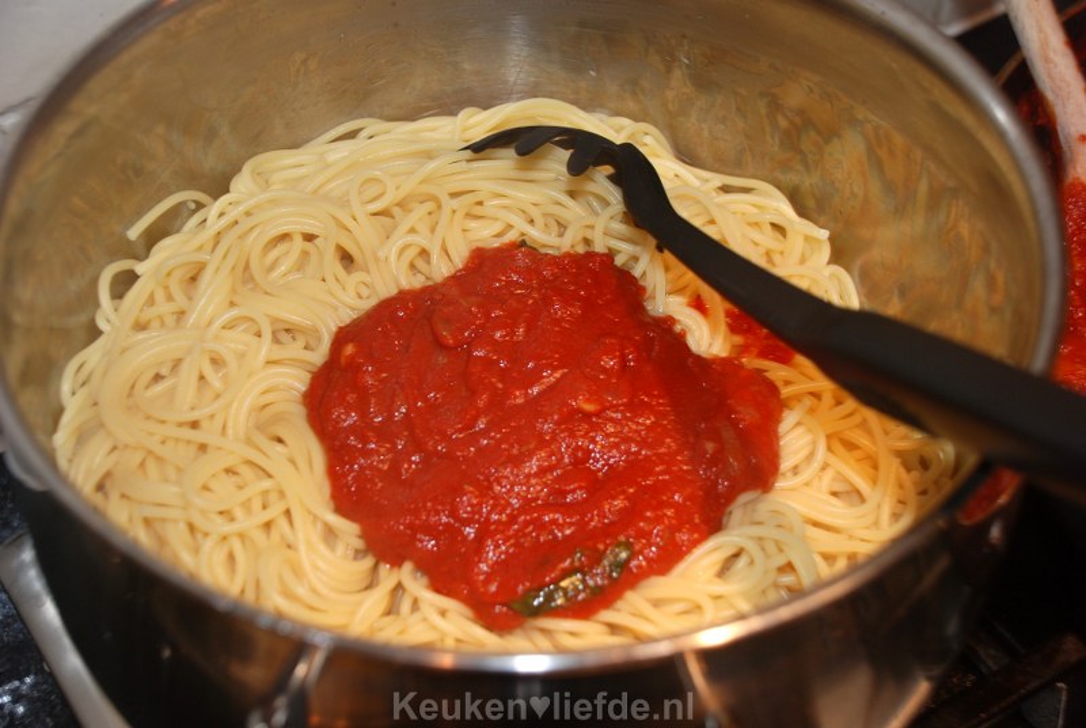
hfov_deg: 35.0
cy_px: 364
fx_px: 1722
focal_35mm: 57
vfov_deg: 23.9
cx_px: 543
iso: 200
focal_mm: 38
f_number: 4.5
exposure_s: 1/60
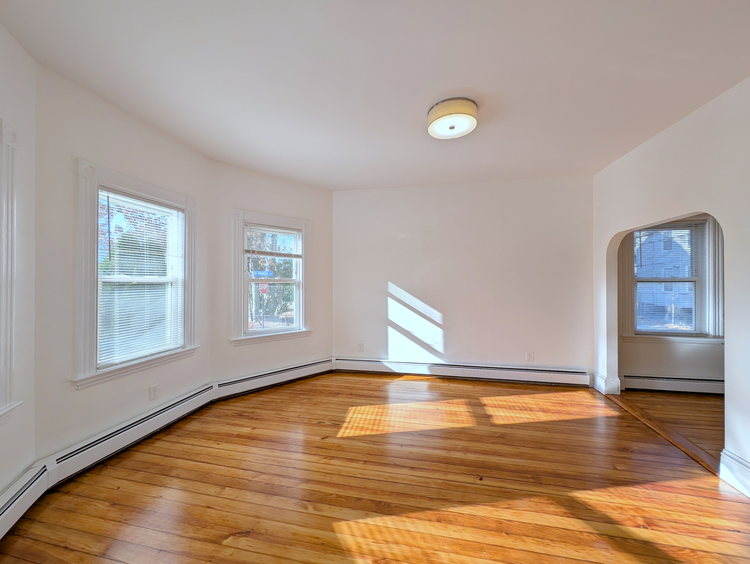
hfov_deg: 110.5
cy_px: 282
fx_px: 260
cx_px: 375
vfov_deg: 94.6
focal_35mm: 12
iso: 37
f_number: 1.95
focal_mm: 2.23
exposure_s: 1/548
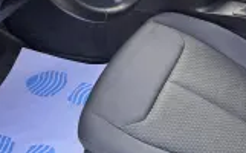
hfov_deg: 34.8
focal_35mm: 57
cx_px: 189
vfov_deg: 21.7
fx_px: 381
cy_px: -5
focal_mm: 6.76
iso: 64
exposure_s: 1/121
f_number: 1.78
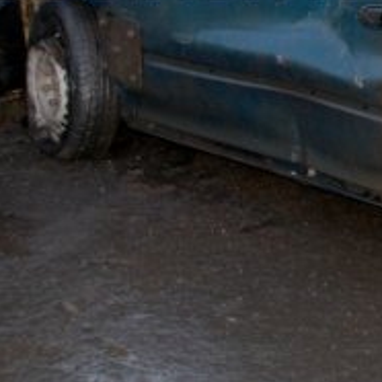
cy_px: -16
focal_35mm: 114
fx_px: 1423
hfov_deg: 14.4
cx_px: 555
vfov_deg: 15.0
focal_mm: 26
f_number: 4.2
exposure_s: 1/60
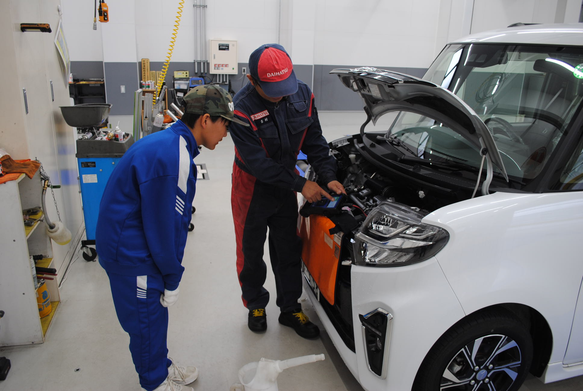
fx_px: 438
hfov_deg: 67.3
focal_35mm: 27
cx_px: 292
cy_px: 196
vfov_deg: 48.0
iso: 200
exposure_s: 1/60
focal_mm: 18
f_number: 4
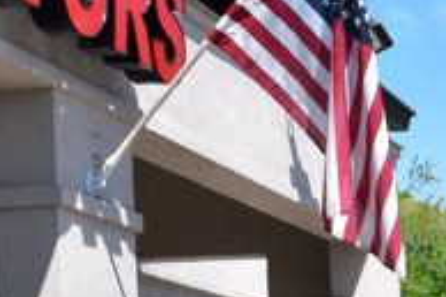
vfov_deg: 8.2
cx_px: 841
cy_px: 596
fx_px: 1956
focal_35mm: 158
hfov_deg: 11.8
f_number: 11
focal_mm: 20
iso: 400
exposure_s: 1/500
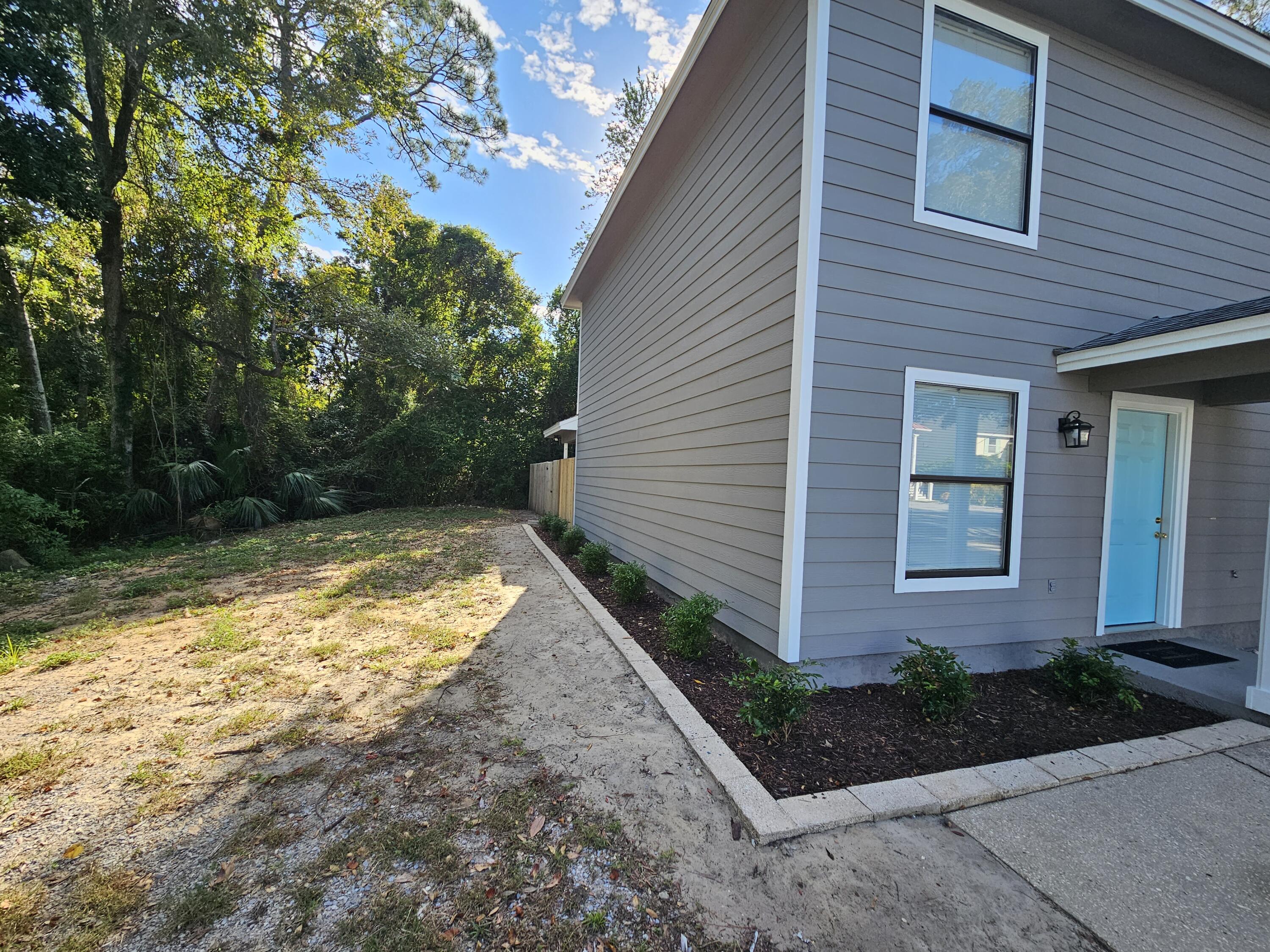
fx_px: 477
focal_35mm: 13
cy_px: 476
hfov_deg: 106.2
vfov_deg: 89.9
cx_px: 635
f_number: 2.2
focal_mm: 2.2
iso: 64
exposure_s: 1/809
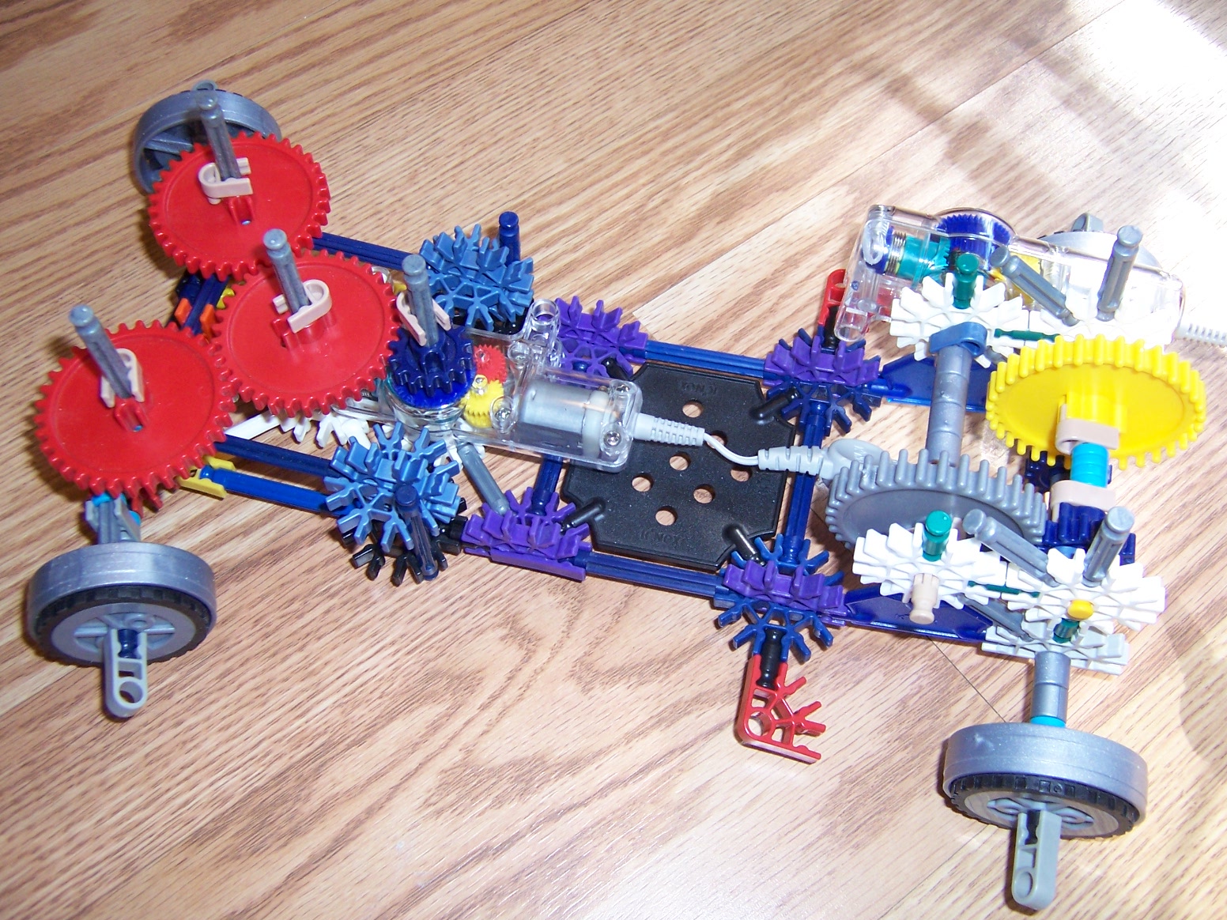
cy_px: 460
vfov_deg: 42.9
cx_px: 614
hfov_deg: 55.4
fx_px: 1170
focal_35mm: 33
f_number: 2.8
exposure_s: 1/60
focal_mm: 5.5
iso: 140
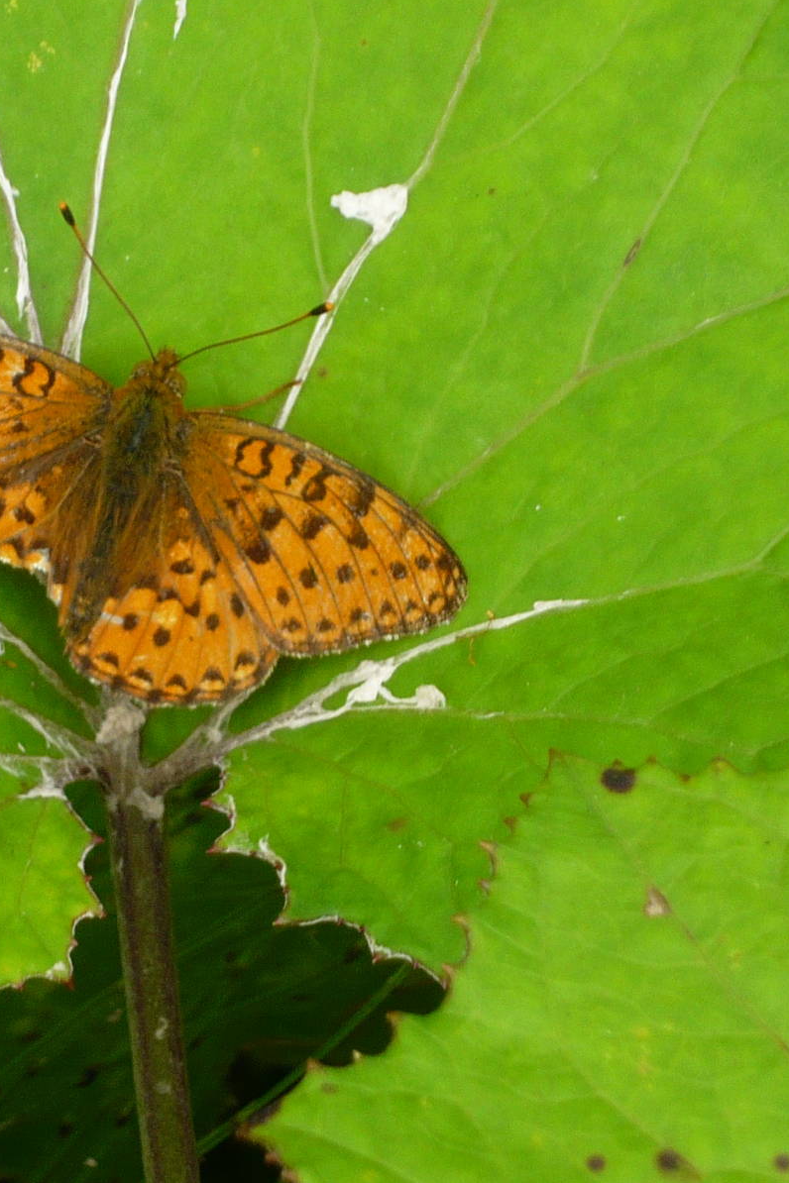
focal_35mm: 223
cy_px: 591
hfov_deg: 6.2
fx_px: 7331
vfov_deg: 9.2
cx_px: 149
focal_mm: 16.5
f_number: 5.1
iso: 125
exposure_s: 1/125
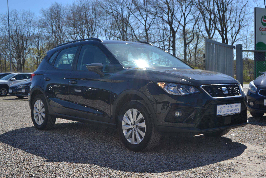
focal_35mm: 48
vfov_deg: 28.1
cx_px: 133
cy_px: 89
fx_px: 355
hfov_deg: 41.1
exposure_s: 1/320
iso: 100
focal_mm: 32
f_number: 9
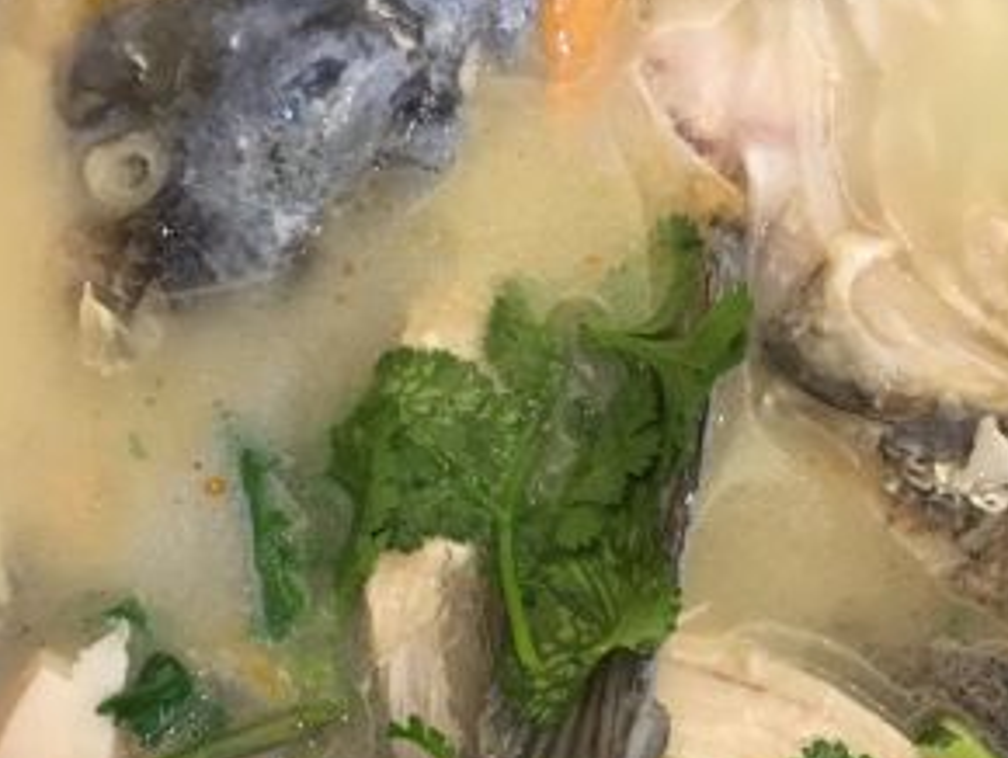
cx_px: 650
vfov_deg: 20.7
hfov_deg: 27.6
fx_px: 2040
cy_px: 666
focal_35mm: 70
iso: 250
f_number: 2.2
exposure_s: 1/33
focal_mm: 4.15
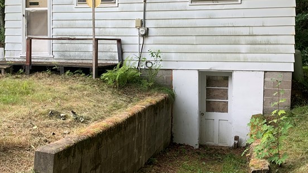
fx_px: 433
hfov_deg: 39.0
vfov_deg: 22.6
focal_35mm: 53
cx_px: 124
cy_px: 69
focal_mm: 4.25
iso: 25
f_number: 1.8
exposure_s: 1/232
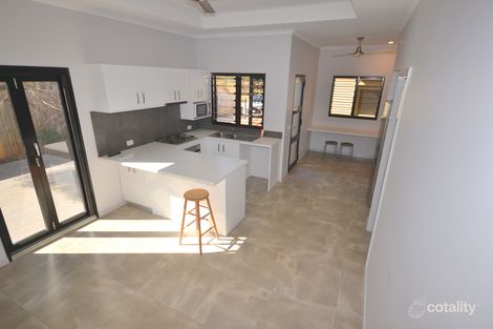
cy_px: 164
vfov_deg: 67.3
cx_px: 246
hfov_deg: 90.0
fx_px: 246
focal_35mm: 18
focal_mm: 12
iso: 100
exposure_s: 1/80
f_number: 4.5
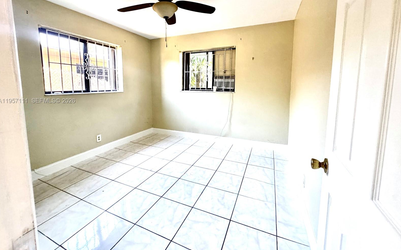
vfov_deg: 74.0
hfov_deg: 101.5
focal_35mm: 15
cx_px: 199
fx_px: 164
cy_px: 101
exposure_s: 1/60
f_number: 2.2
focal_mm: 2.22
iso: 320
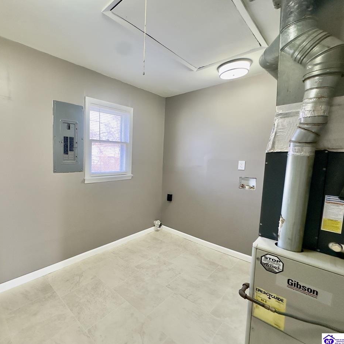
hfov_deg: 81.2
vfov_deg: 84.0
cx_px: 115
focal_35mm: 17
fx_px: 191
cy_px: 171
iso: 200
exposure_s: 1/60
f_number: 2.2
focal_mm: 2.22
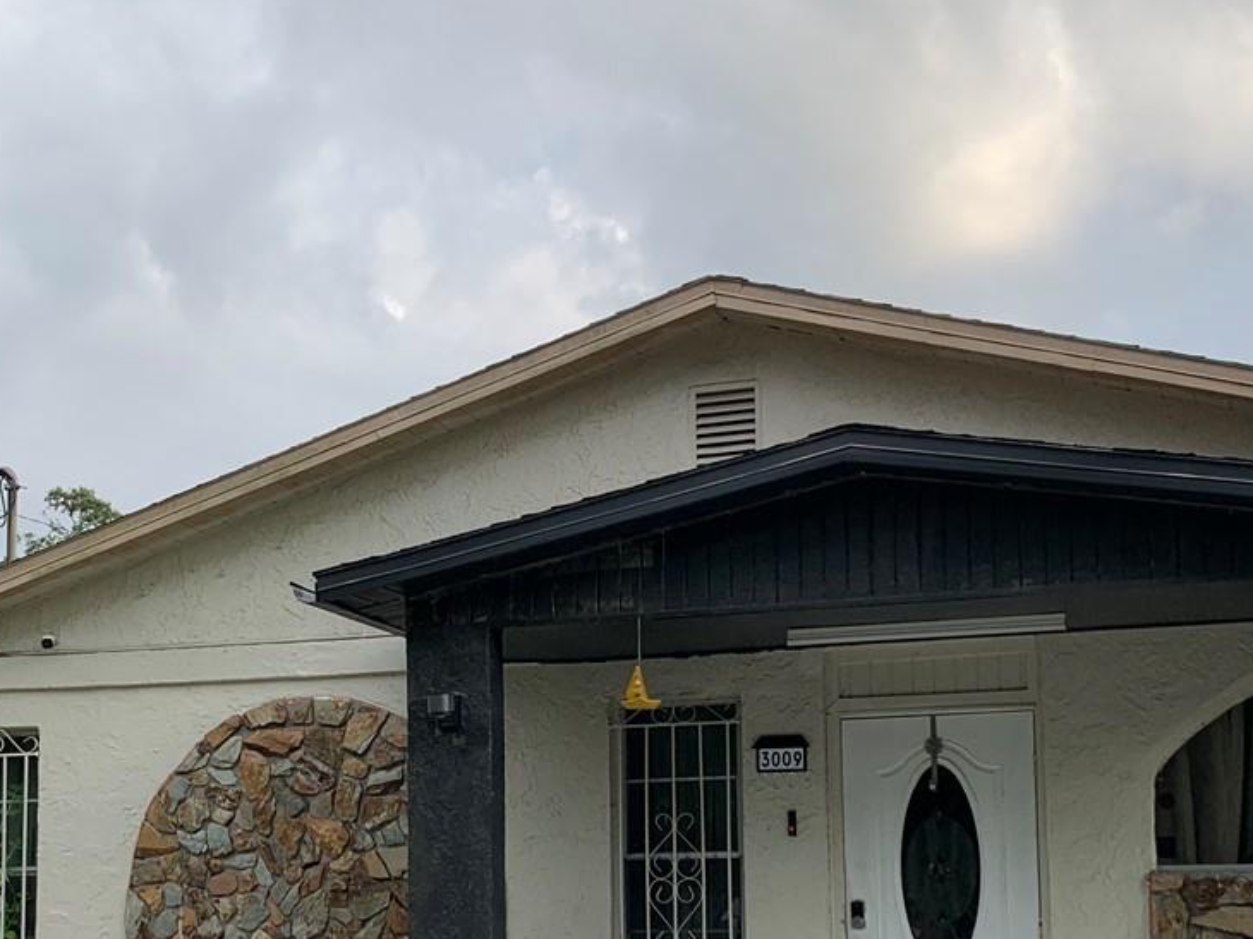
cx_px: 578
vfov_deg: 25.1
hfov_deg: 33.8
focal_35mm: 57
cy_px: 776
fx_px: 2063
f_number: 1.8
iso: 25
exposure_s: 1/822
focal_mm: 4.25
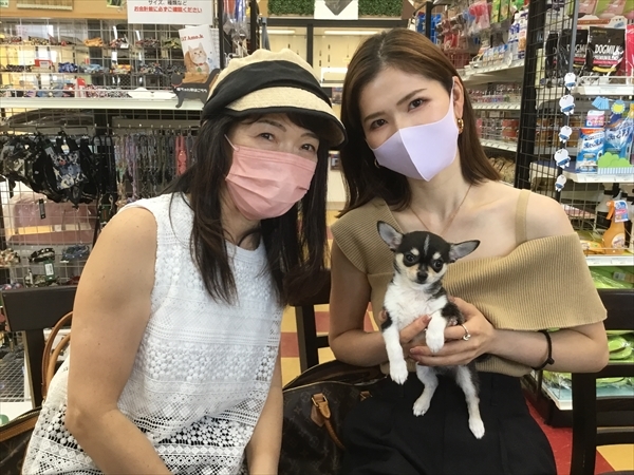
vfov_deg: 45.4
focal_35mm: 31
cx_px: 317
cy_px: 238
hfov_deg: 58.4
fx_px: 568
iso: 40
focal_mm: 3.3
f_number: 2.4
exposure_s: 1/30
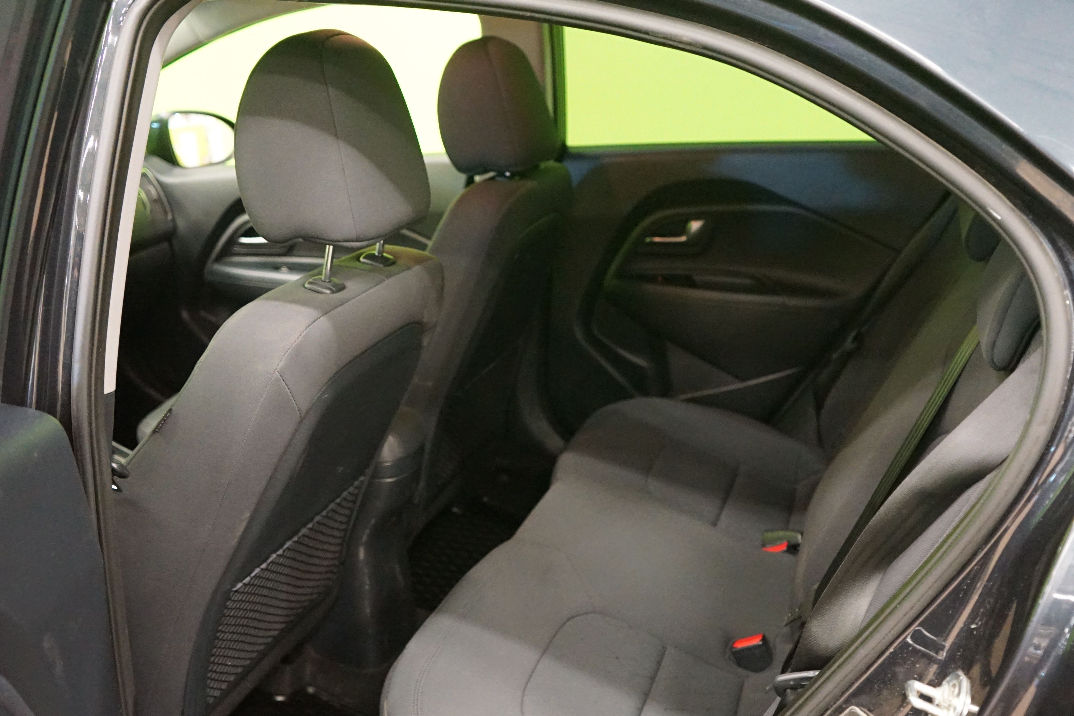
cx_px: 570
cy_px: 442
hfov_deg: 54.4
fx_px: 1044
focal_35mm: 35
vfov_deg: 37.6
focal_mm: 28
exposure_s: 1/15
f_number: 3.5
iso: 6400
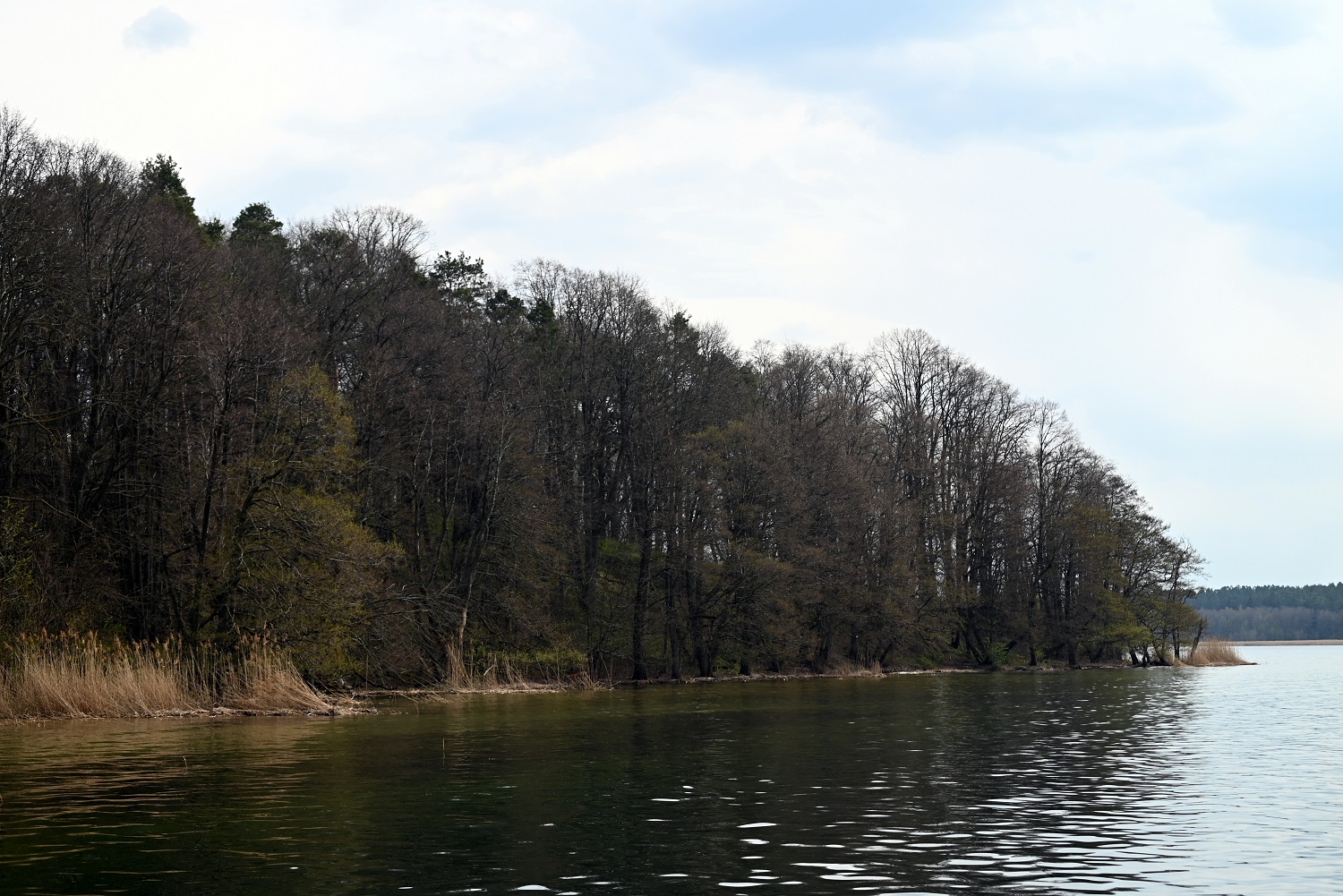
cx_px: 672
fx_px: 2612
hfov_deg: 28.8
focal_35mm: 70
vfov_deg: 19.5
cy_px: 448
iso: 160
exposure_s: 1/500
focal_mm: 70
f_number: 5.6
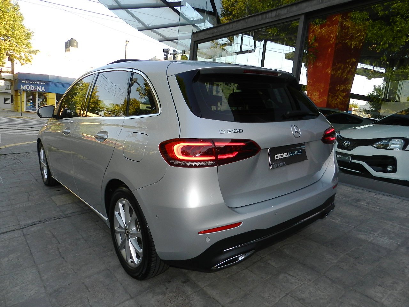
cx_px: 204
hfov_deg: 73.9
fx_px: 272
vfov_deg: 58.9
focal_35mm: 23
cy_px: 154
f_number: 3.4
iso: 160
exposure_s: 1/250
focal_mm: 4
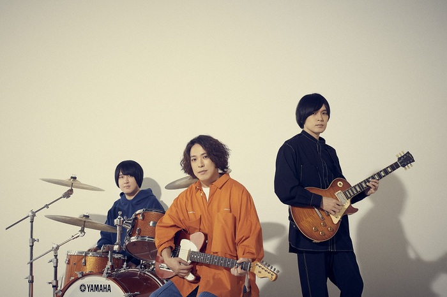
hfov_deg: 39.6
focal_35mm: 50
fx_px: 621
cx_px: 224
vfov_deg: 27.0
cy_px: 148
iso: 1600
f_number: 10
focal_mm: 50
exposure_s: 1/10
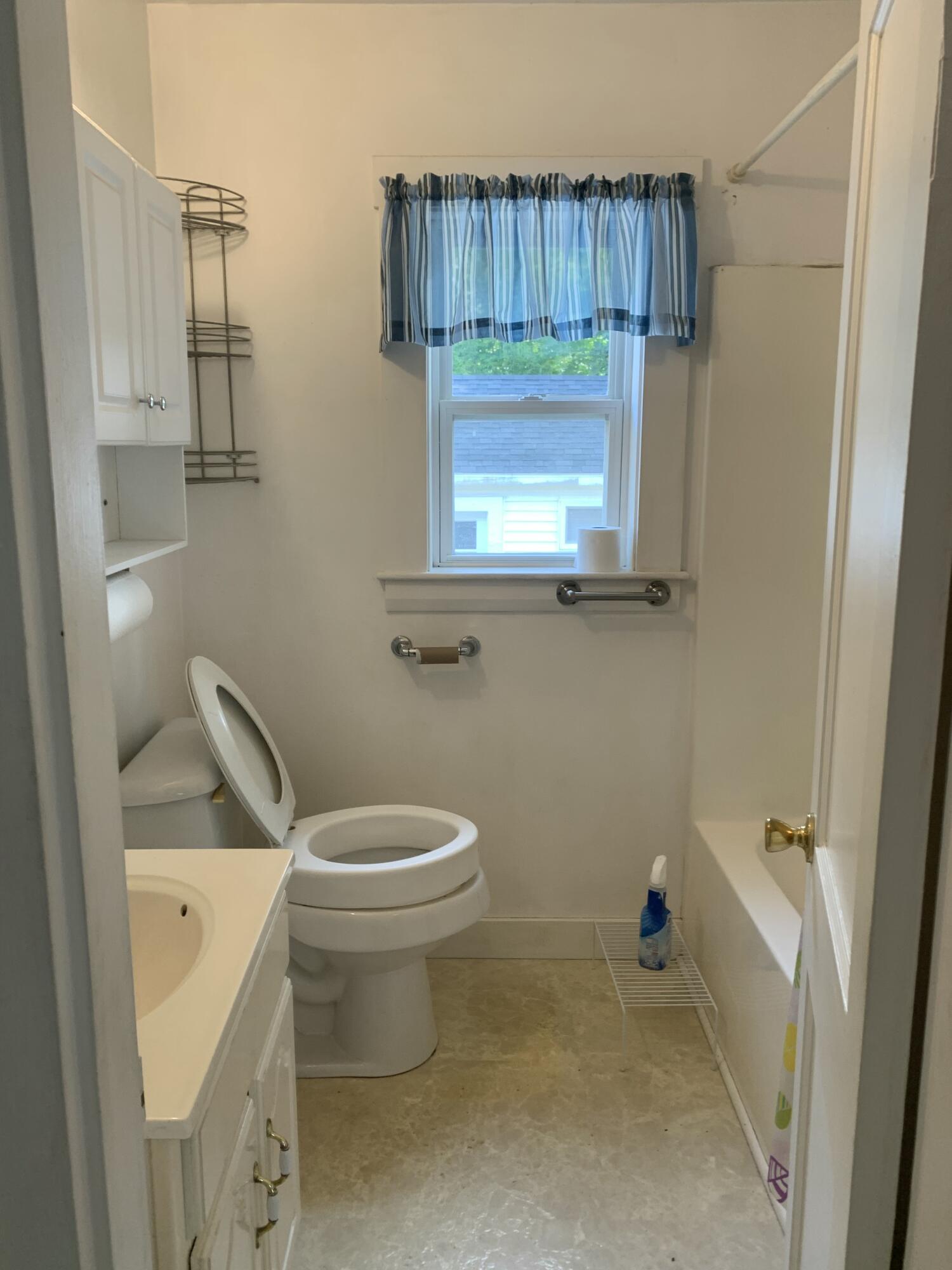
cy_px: 635
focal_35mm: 26
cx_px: 476
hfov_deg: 53.1
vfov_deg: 67.3
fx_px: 953
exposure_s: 1/60
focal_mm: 4.25
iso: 64
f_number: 1.8
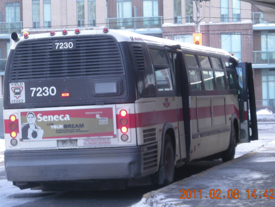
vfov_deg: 14.1
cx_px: 138
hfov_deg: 18.7
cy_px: 104
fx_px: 834
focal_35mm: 105
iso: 158
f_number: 4.7
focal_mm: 17.1
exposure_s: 1/60
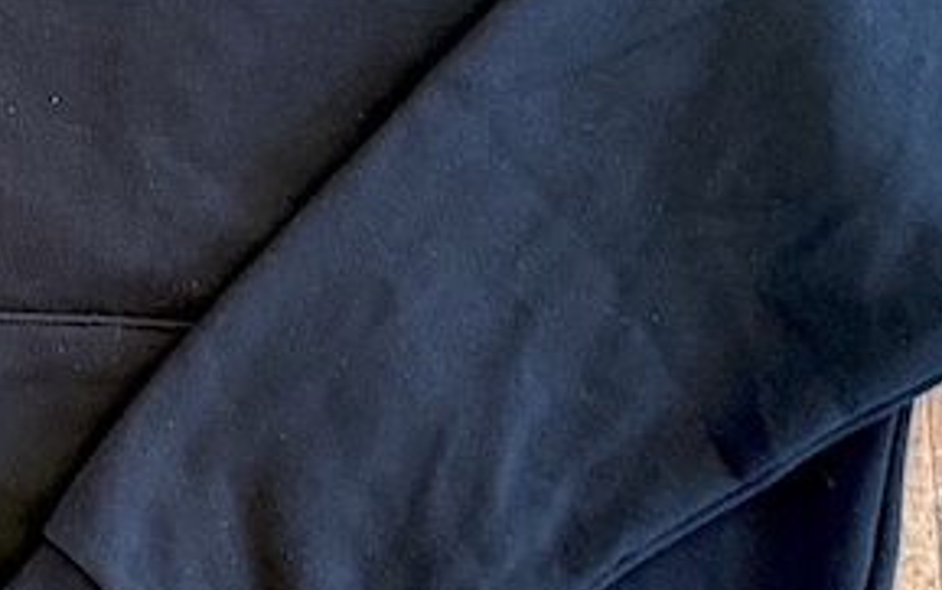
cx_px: -33
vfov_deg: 14.5
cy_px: 143
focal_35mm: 90
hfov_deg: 22.1
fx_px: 2312
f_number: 1.78
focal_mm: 6.76
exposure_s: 1/40
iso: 800
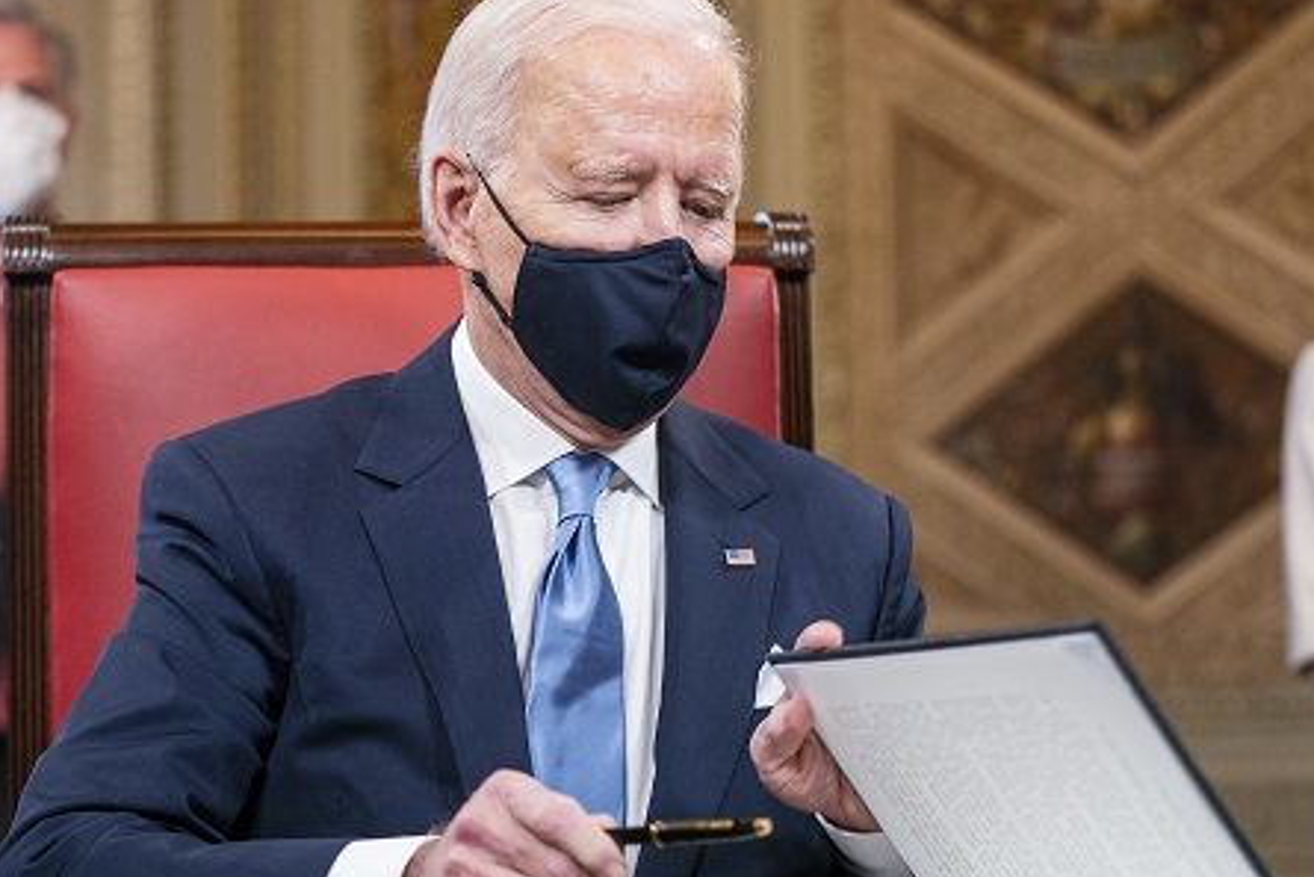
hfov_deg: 18.6
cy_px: 490
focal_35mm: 110
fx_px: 4016
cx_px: 585
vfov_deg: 12.5
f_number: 2.8
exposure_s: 1/250
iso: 1600
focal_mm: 70
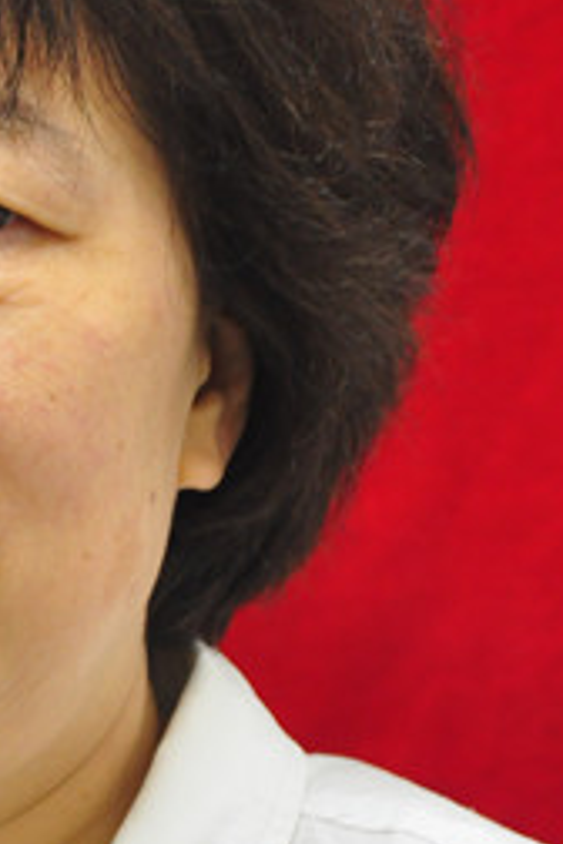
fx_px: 7869
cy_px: 680
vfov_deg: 6.1
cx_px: -158
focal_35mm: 335
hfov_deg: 4.1
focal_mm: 75
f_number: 5.3
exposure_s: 1/8
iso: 800
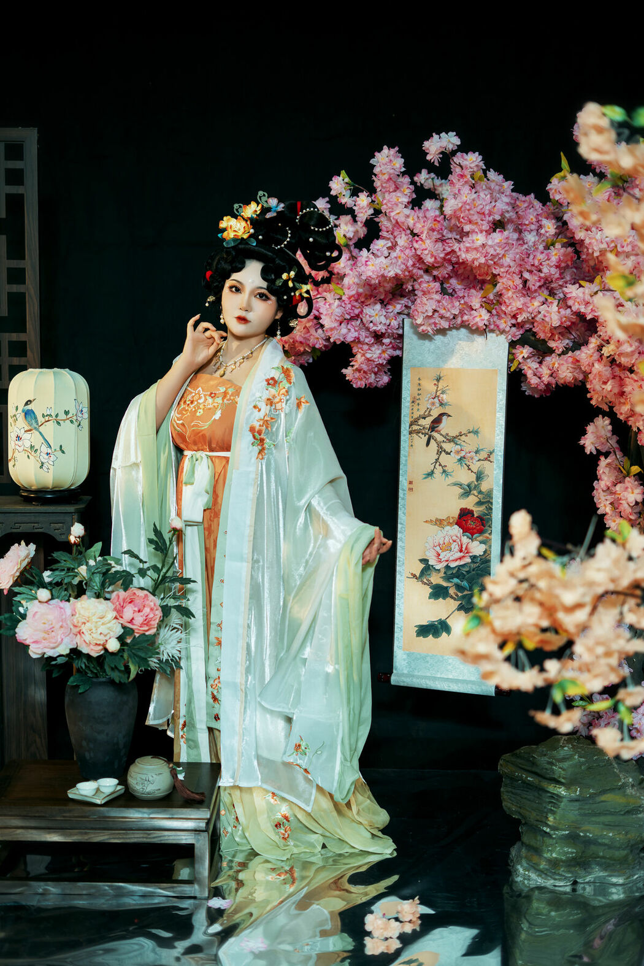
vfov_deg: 39.6
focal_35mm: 50
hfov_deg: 27.0
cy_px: 483
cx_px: 322
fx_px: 1342
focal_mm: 50
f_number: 2.2
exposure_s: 1/125
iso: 200
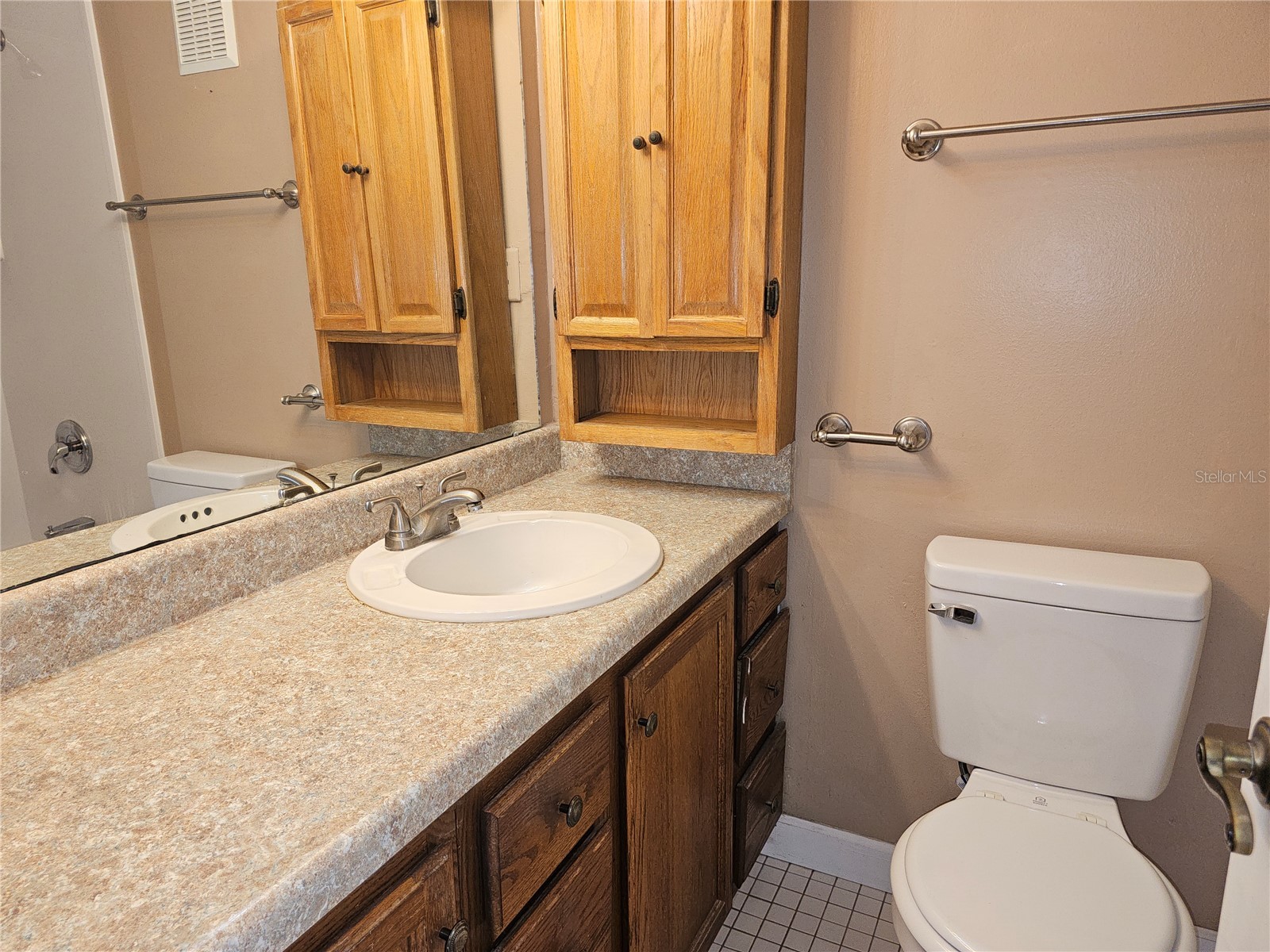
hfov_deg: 73.9
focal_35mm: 23
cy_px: 476
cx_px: 635
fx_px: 844
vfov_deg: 58.9
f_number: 1.7
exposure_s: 1/60
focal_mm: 6.3
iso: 100
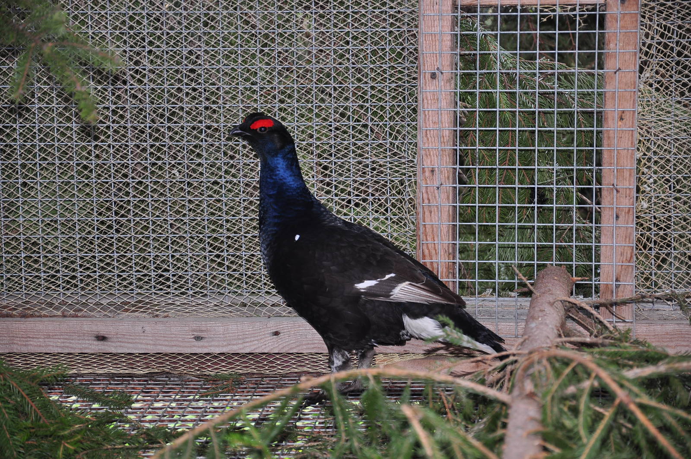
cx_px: 346
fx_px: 3020
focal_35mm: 158
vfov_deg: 8.7
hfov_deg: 13.1
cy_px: 230
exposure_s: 1/60
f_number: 5.6
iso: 200
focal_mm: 105
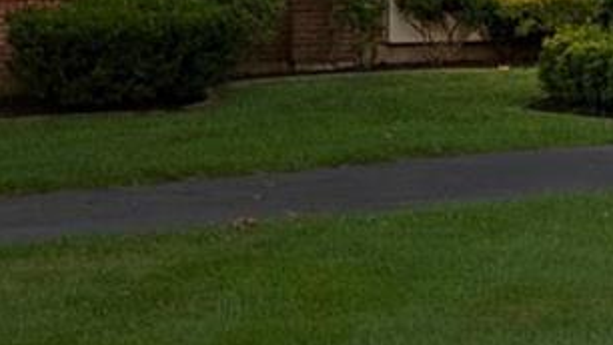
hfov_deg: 10.2
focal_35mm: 197
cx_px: 1182
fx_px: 3202
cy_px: -140
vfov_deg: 6.1
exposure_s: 1/80
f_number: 10
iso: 400
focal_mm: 18
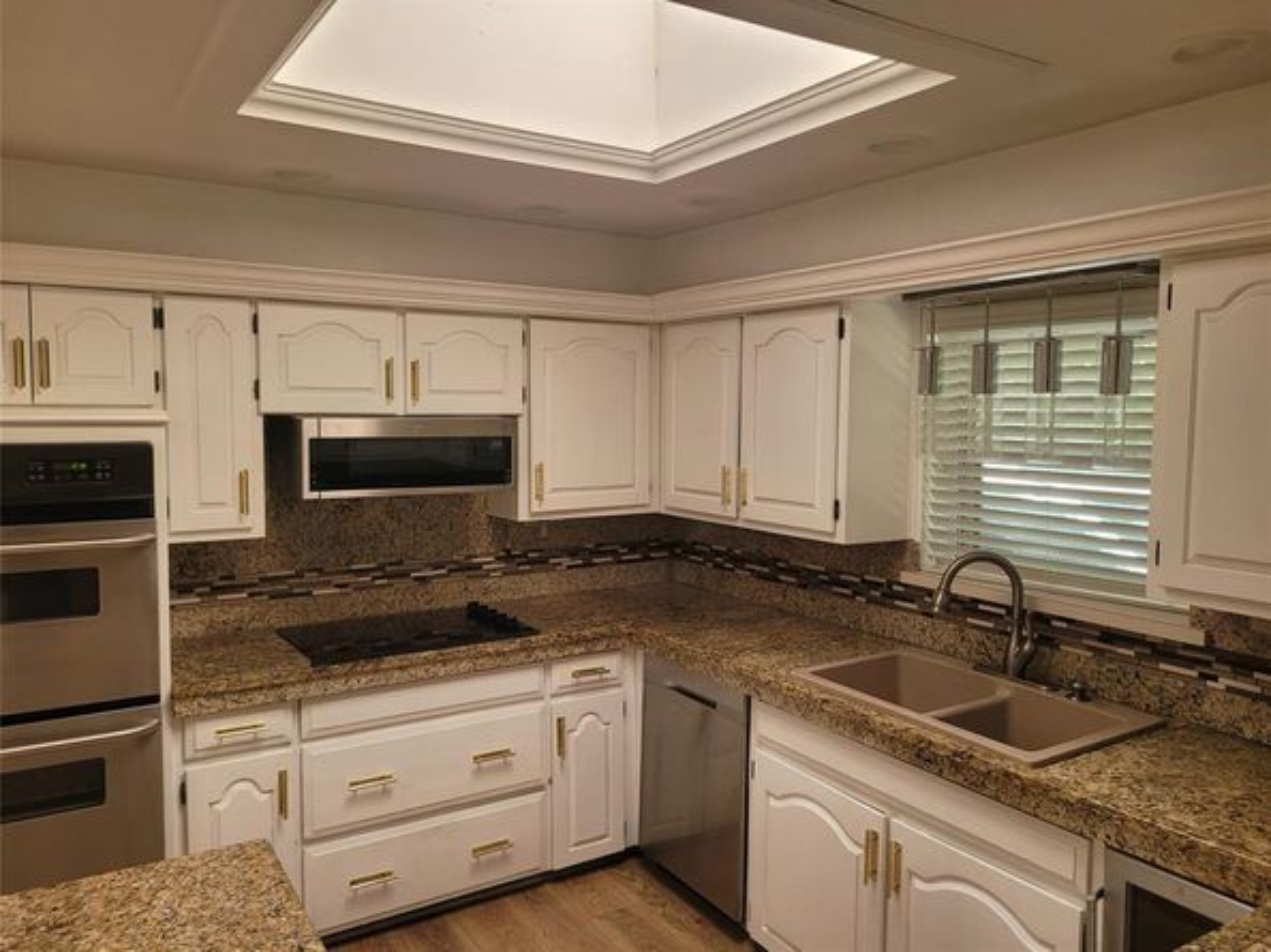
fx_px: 954
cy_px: 476
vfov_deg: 53.0
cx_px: 636
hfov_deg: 67.3
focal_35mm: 26
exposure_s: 1/120
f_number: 1.8
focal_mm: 5.4
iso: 125
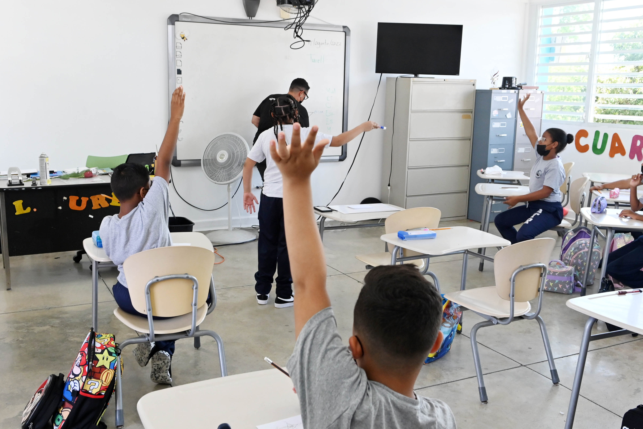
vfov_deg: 36.9
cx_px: 322
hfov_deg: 53.1
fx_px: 643
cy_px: 214
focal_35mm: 36
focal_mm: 24
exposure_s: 1/200
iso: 1250
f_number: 6.3
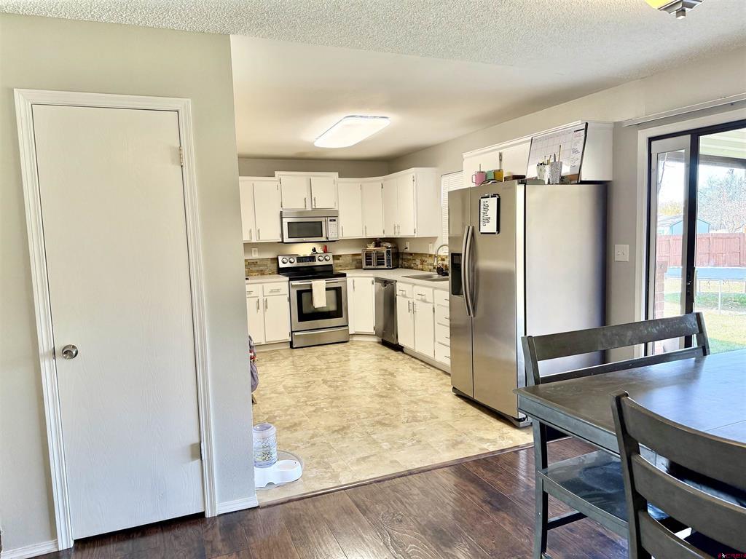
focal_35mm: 24
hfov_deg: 71.6
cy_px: 280
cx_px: 373
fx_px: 517
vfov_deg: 56.8
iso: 200
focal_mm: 6.76
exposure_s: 1/192
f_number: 1.78
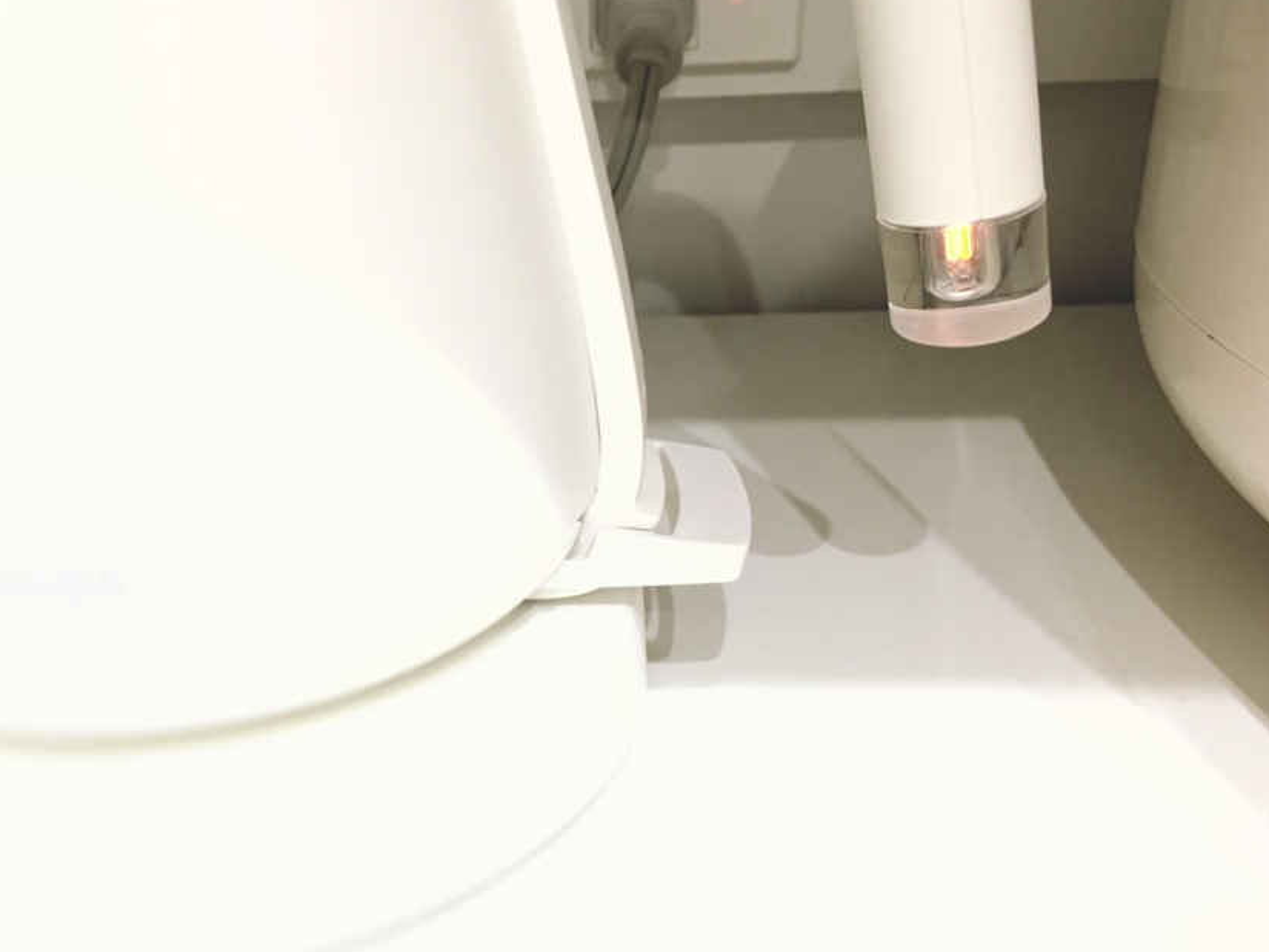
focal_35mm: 36
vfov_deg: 39.6
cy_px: 509
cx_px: 512
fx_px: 1320
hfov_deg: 51.0
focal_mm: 4.15
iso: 200
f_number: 2.2
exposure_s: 1/30
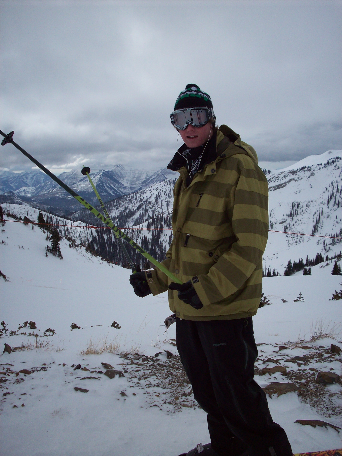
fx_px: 487
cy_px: 228
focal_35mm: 37
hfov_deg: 38.7
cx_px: 171
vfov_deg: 50.1
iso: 80
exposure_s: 1/713
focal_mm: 6.2
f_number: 5.6
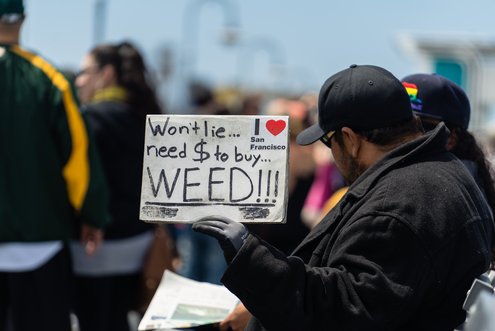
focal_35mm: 200
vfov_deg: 6.9
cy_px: 166
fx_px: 2751
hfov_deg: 10.3
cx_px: 248
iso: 100
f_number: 4
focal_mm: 200
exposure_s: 1/400
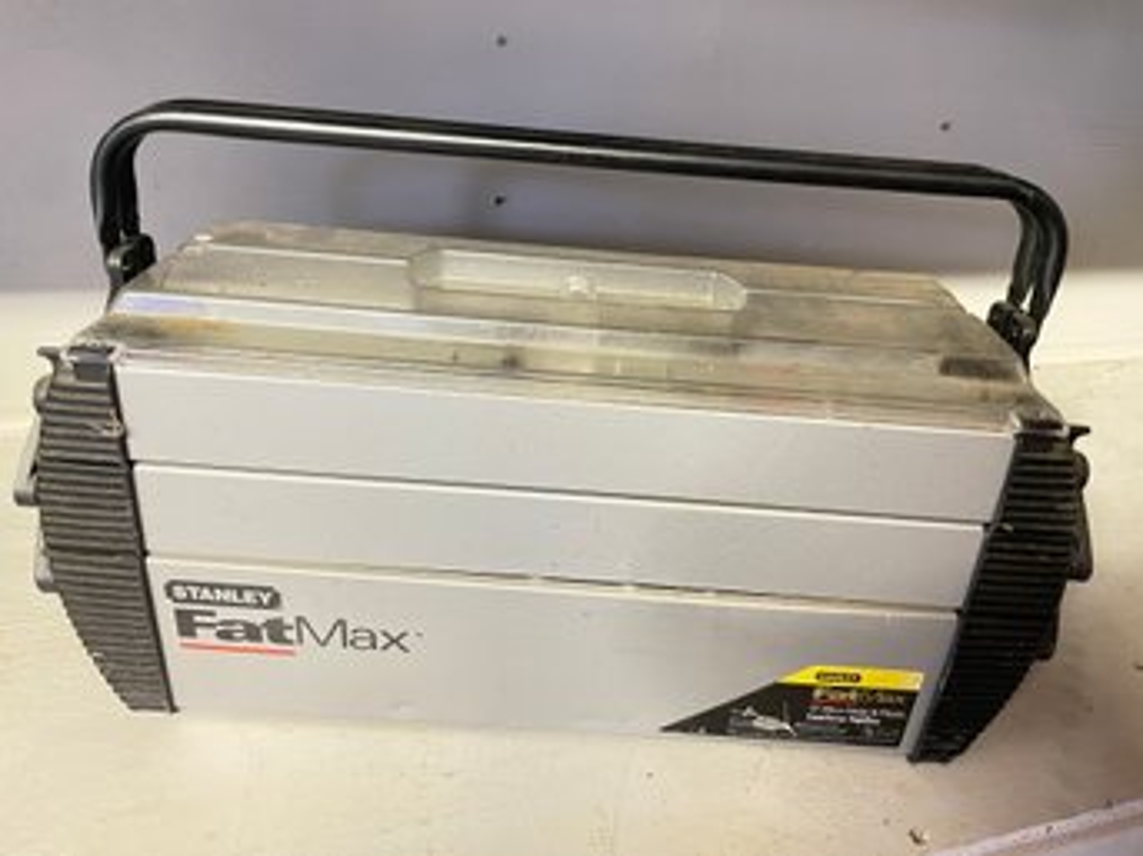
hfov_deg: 67.3
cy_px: 428
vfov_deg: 53.0
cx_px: 572
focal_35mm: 26
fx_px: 858
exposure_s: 1/40
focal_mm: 4.2
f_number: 1.6
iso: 500
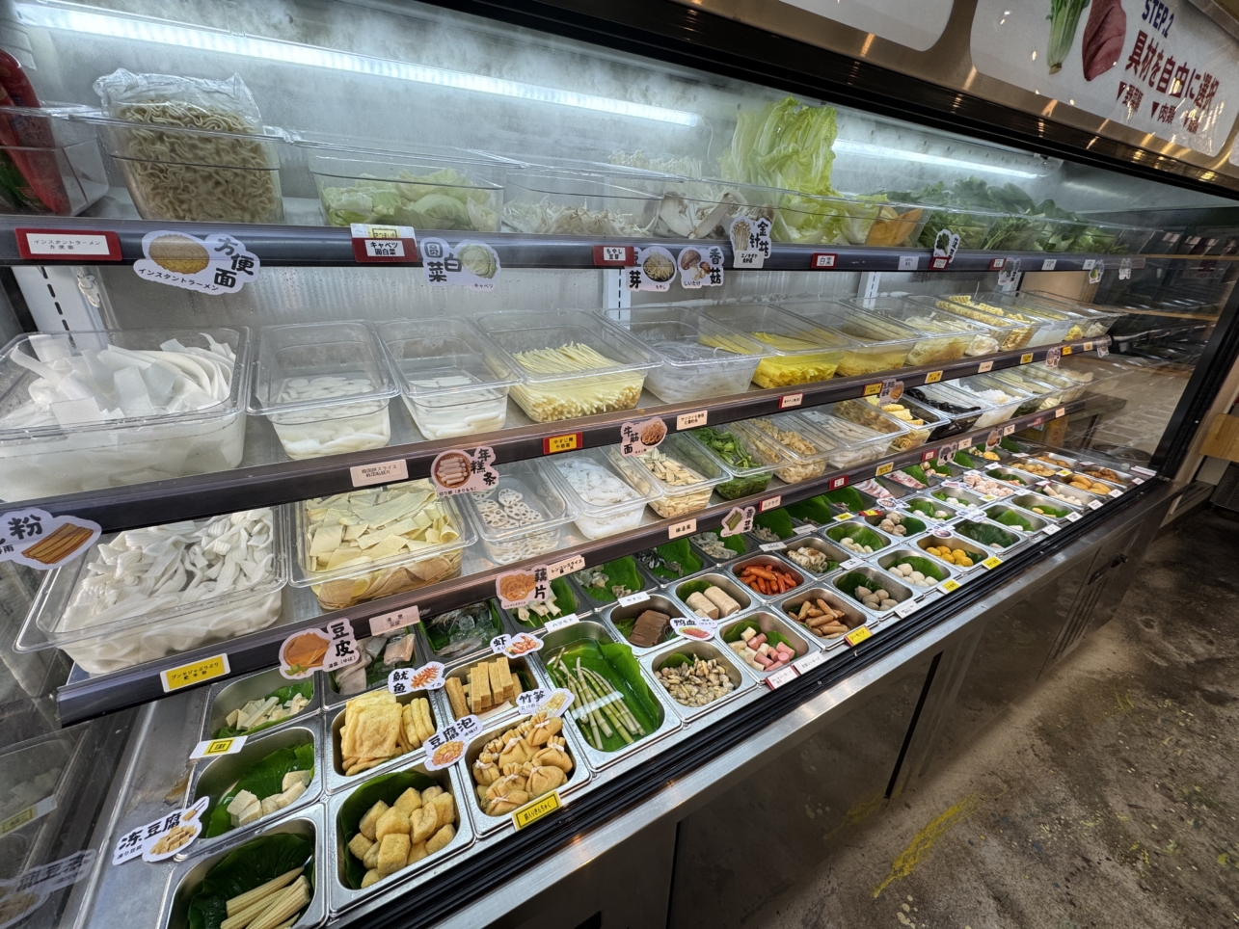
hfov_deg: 102.1
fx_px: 501
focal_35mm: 14
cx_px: 620
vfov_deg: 85.7
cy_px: 464
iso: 40
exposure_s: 1/113
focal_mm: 2.22
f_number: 2.2
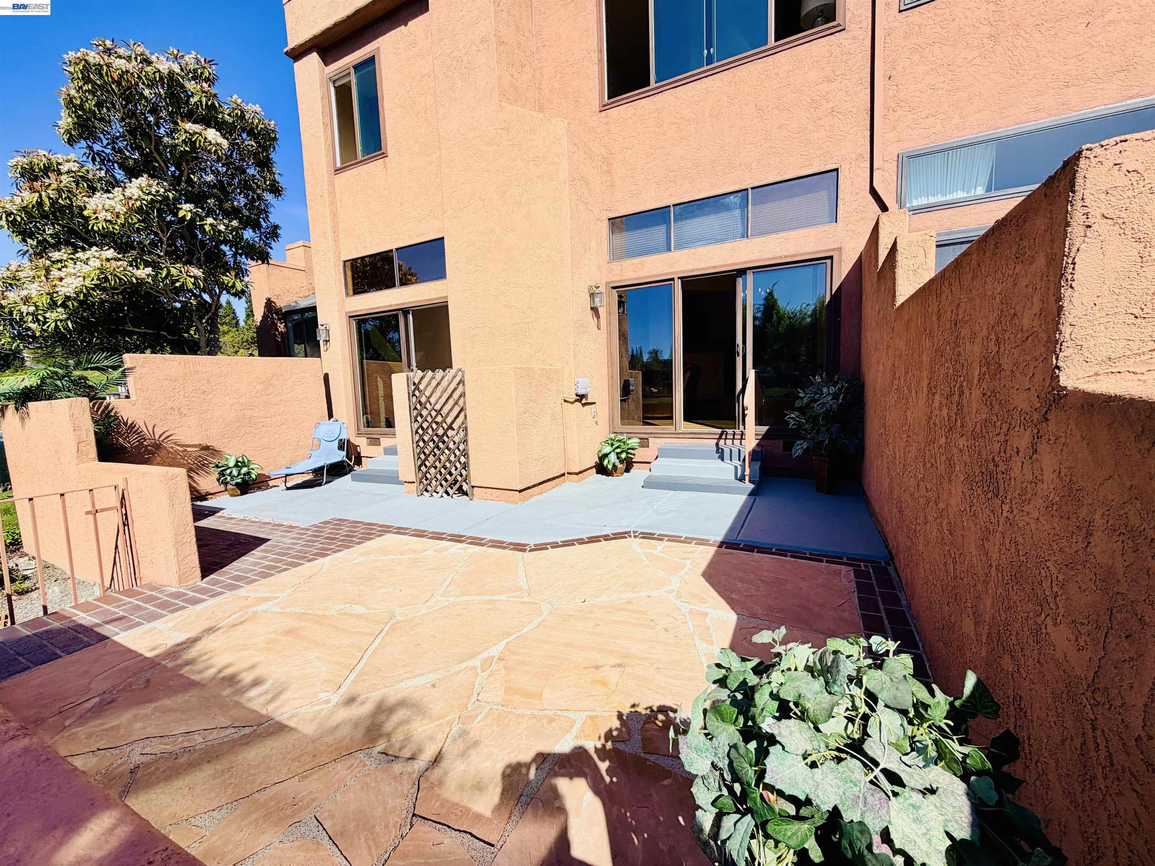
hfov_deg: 102.1
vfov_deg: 85.7
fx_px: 467
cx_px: 578
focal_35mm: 14
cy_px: 433
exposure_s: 1/1087
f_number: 2.2
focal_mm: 2.22
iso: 20
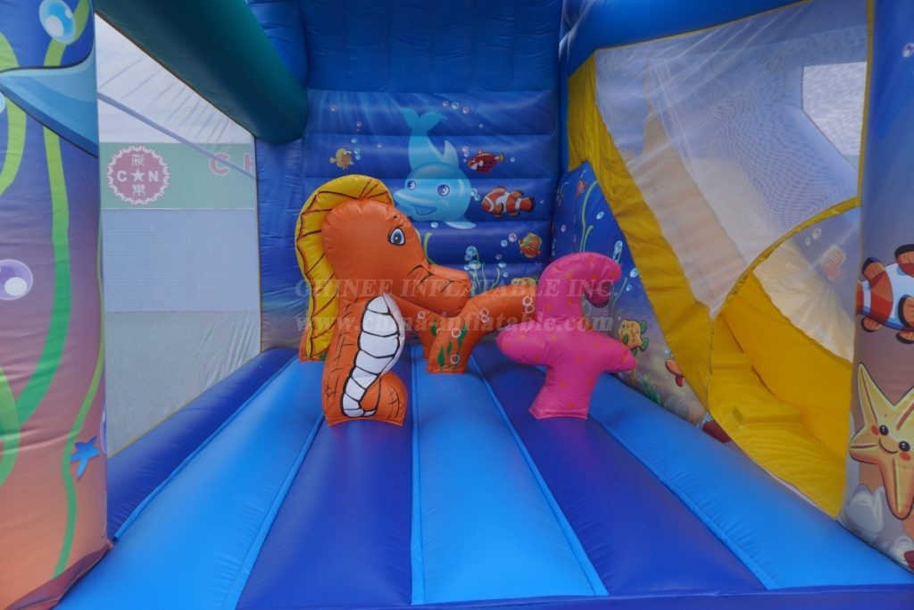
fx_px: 609
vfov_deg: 53.1
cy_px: 305
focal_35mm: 24
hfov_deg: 73.7
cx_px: 457
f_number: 4.5
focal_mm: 16
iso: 100
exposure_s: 1/400
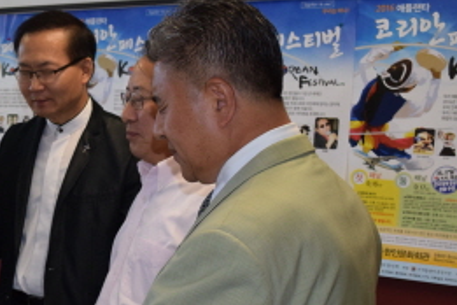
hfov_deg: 27.1
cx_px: -32
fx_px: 876
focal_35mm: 69
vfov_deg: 19.6
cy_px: 223
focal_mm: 20
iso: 800
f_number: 5.6
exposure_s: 1/125
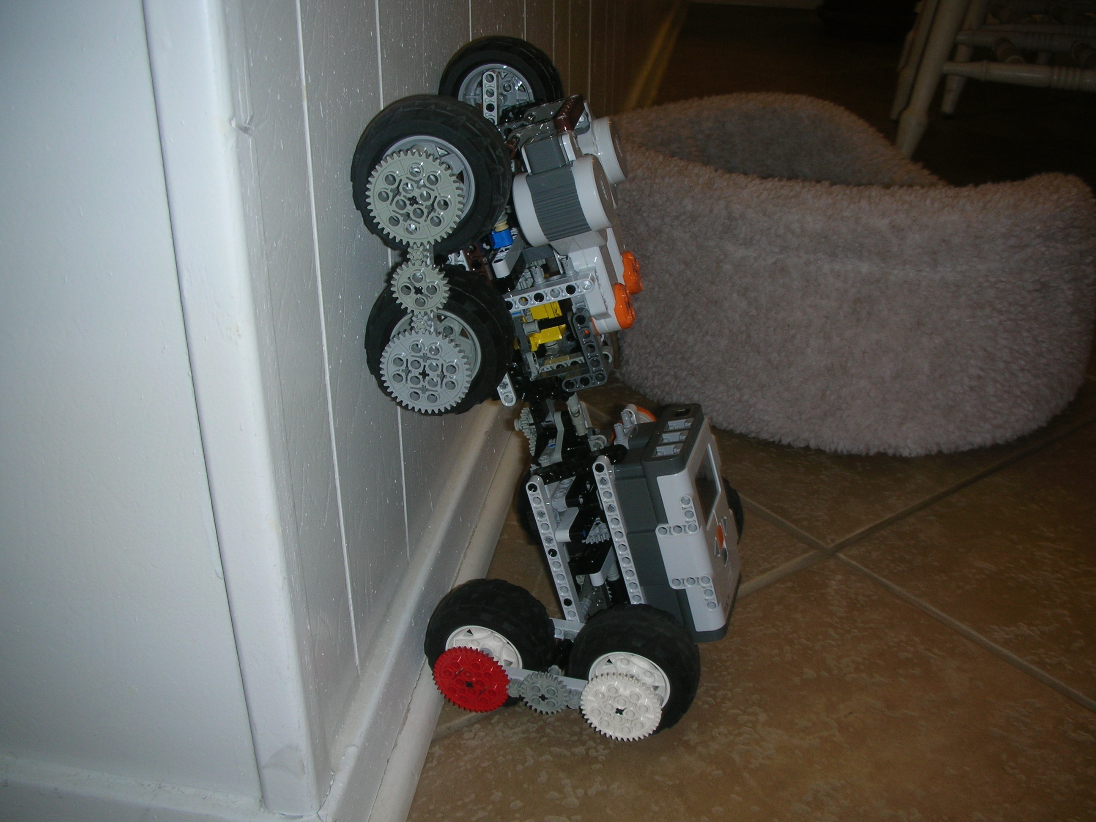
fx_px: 1108
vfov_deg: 40.7
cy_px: 411
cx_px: 548
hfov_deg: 52.6
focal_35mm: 35
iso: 50
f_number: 3
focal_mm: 5.8
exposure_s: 1/60.1
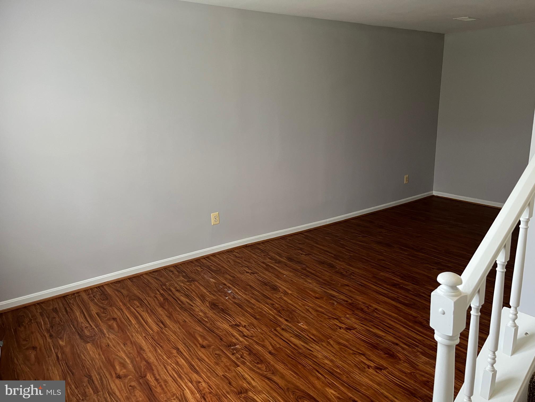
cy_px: 201
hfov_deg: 67.3
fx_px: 402
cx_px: 268
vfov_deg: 53.1
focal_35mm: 26
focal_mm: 5.1
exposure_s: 1/60
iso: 160
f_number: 1.6
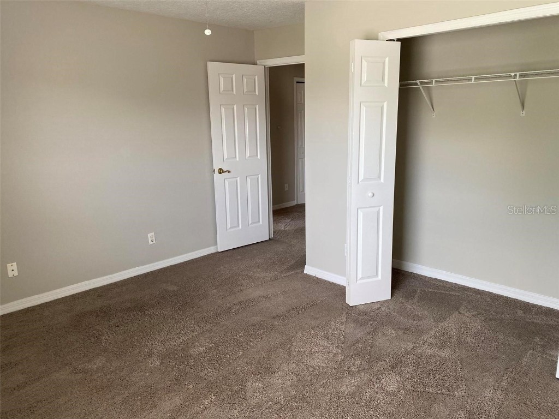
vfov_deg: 53.1
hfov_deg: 67.3
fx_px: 420
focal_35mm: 26
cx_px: 280
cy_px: 210
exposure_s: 1/103
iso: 125
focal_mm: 4.25
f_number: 1.8
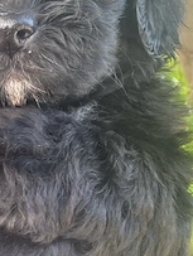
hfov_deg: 24.6
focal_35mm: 59
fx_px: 437
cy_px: 8
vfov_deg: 30.6
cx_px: 50
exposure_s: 1/122
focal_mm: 2.69
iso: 50
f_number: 1.9
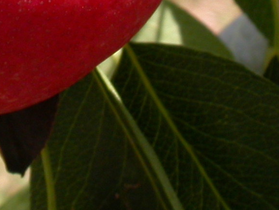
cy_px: -124
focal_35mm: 209
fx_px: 1685
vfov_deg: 7.0
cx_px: 3
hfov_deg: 9.4
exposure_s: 1/183
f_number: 6.7
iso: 100
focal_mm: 11.1
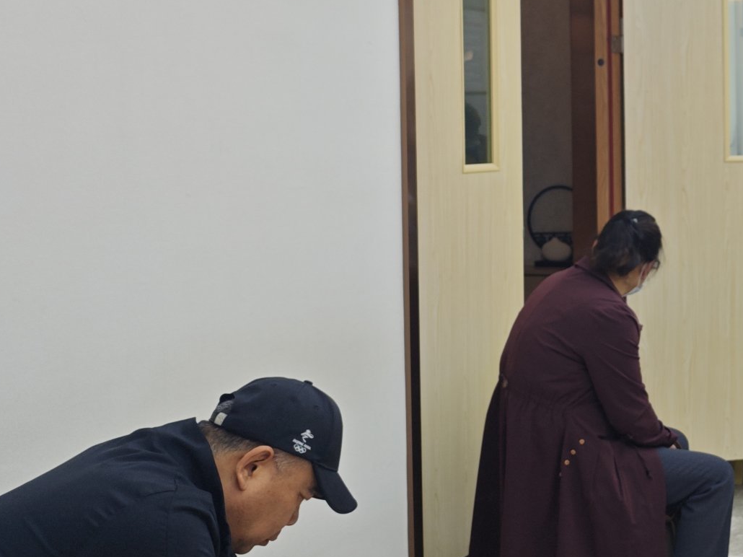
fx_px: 1309
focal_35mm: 61
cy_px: 180
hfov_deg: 27.3
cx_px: 928
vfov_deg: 23.9
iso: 50
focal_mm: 6.55
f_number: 1.6
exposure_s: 1/100
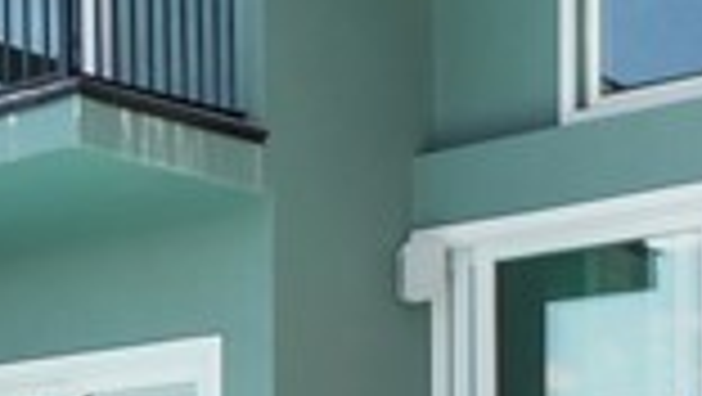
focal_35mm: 100
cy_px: 634
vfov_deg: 11.5
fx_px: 1863
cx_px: 18
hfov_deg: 20.7
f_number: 7.1
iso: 200
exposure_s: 1/60
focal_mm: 7
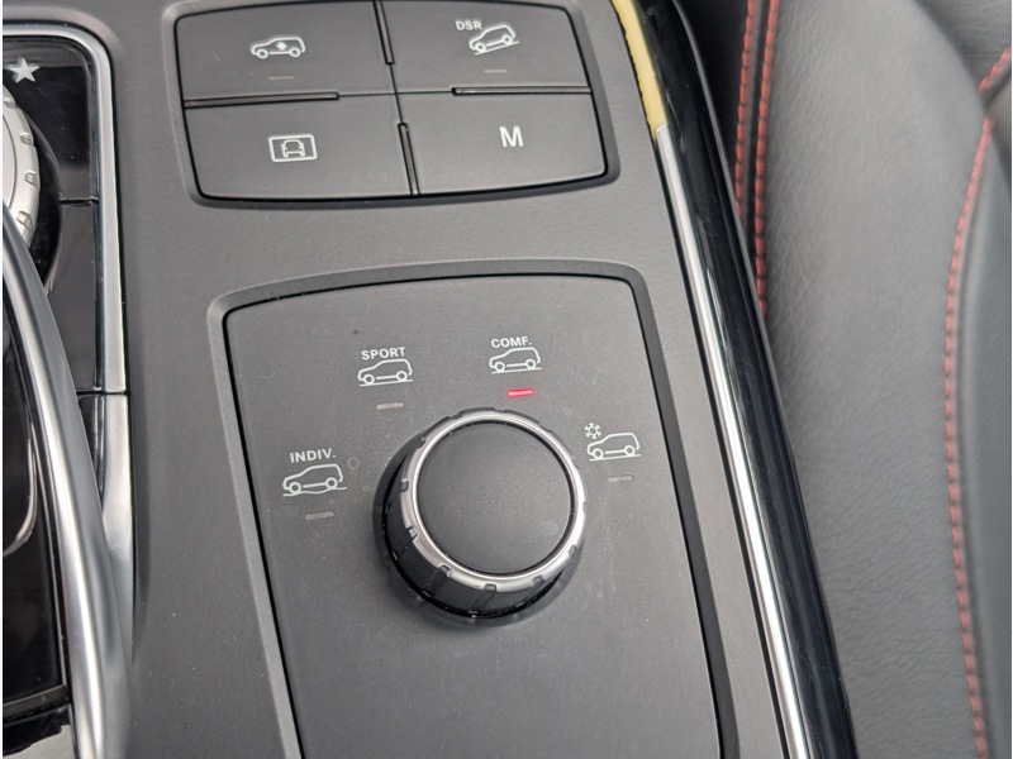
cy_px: 380
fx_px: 1434
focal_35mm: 49
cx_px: 506
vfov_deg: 29.7
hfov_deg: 38.9
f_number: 1.68
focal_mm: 6.9
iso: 21
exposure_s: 1/89.3
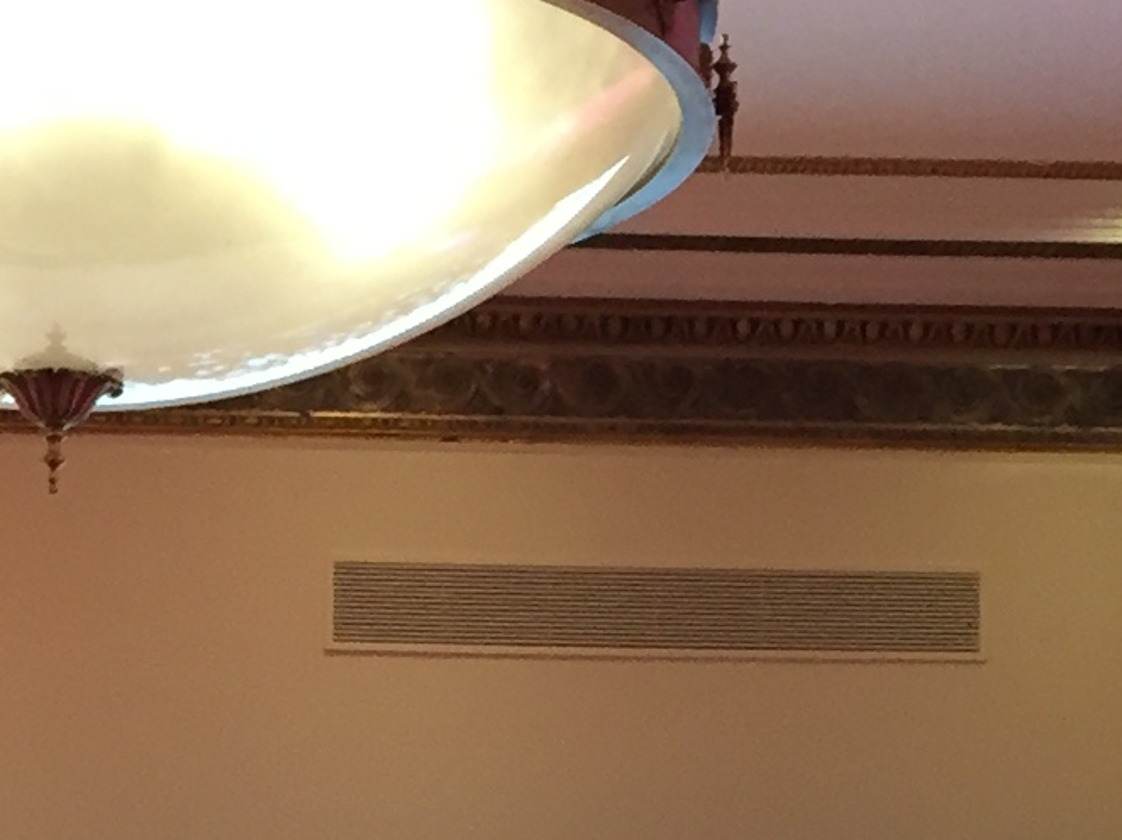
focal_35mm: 143
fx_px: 4633
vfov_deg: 9.9
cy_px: 1484
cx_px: 107
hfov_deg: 13.7
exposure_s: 1/33
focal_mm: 4.15
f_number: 2.2
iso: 160
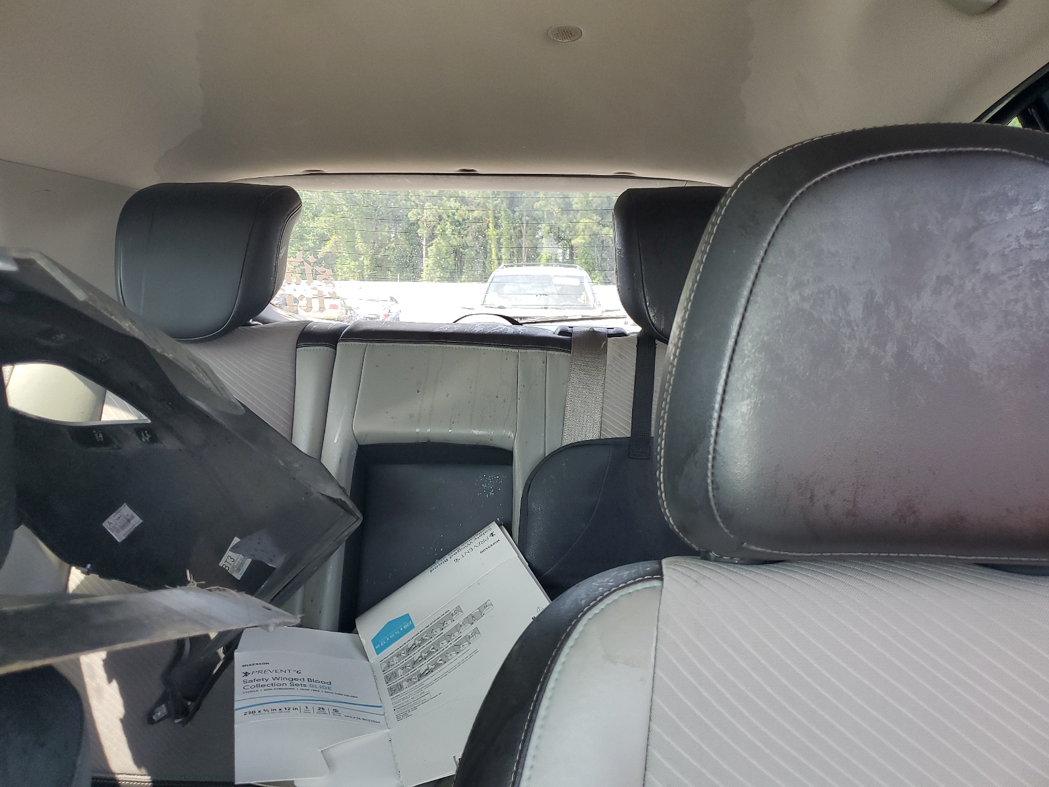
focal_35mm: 26
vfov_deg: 53.1
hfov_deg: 67.3
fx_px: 788
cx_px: 524
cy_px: 394
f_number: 1.5
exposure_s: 1/120
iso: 74
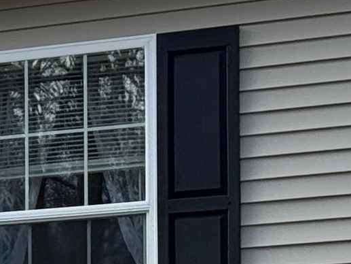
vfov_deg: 5.2
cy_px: 421
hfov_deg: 6.5
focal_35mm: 285
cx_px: -565
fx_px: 2891
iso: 100
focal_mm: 6.76
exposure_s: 1/1715
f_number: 1.78
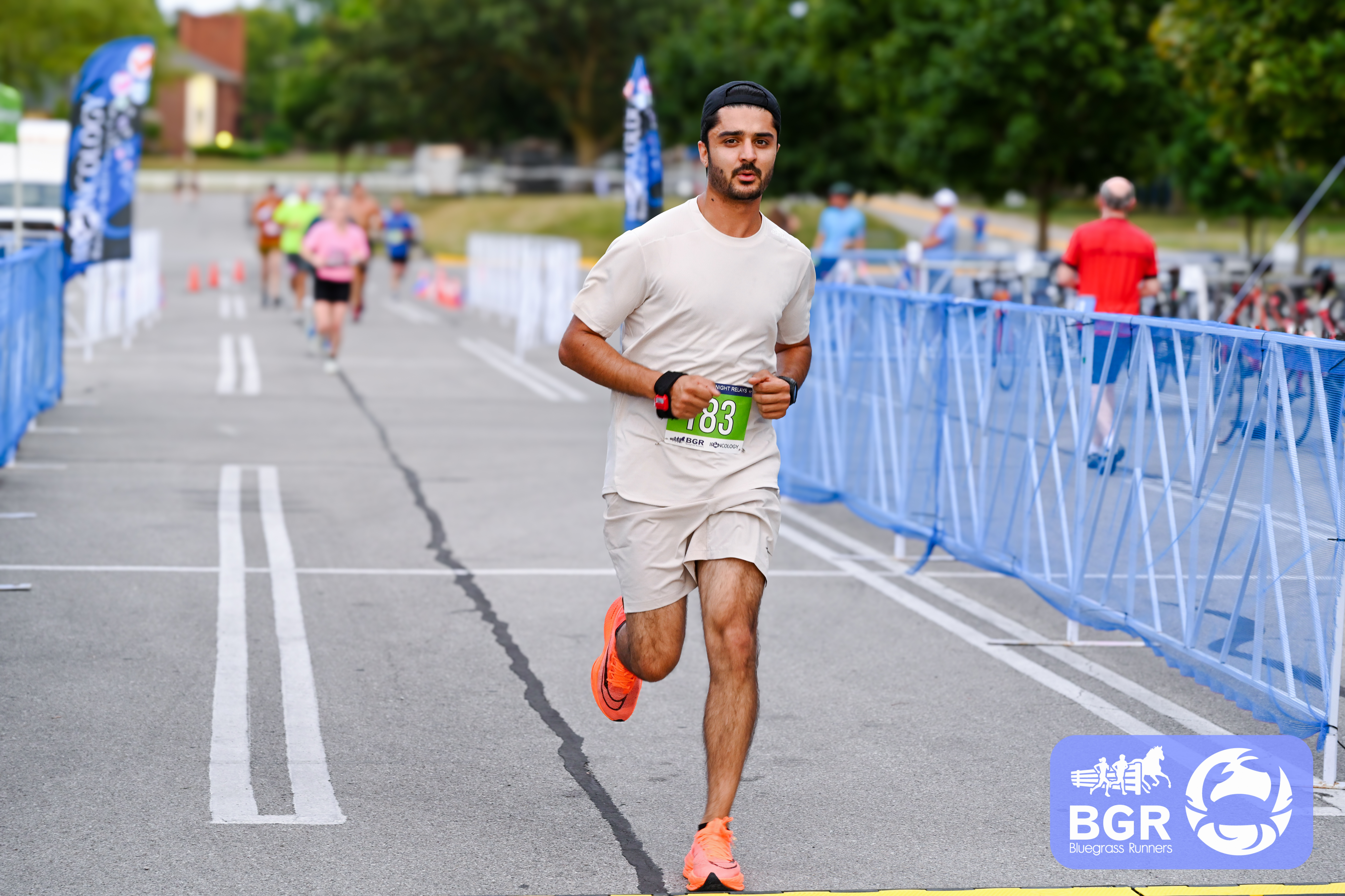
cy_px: 448
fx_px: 3101
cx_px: 672
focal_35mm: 83
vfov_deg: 16.5
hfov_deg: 24.5
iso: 1000
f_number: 5
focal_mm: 83
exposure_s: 1/400
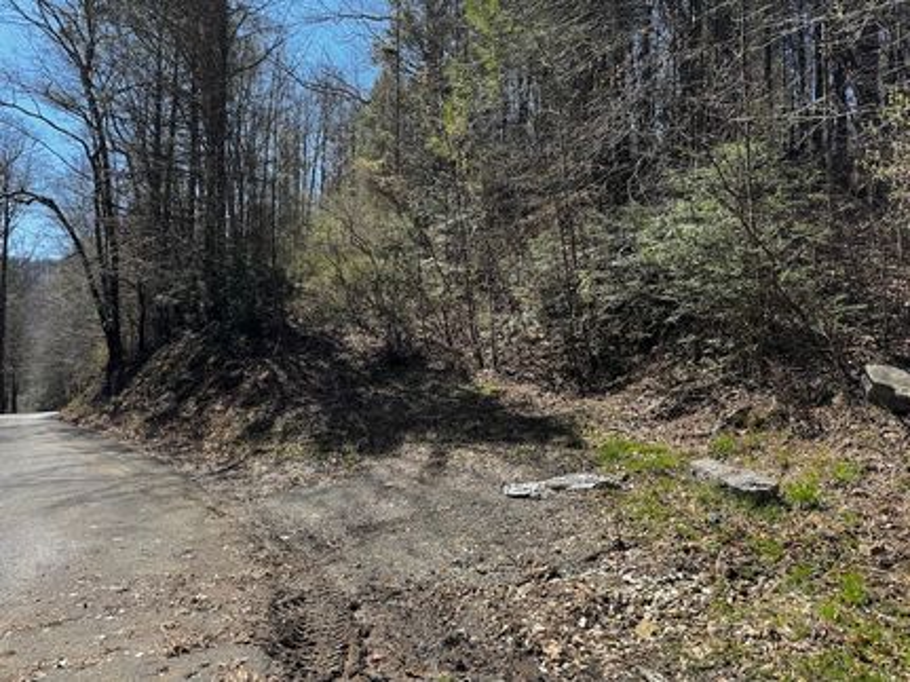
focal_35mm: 24
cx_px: 455
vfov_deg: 56.8
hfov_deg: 71.6
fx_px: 631
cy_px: 341
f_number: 1.78
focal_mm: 6.76
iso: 80
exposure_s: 1/1721
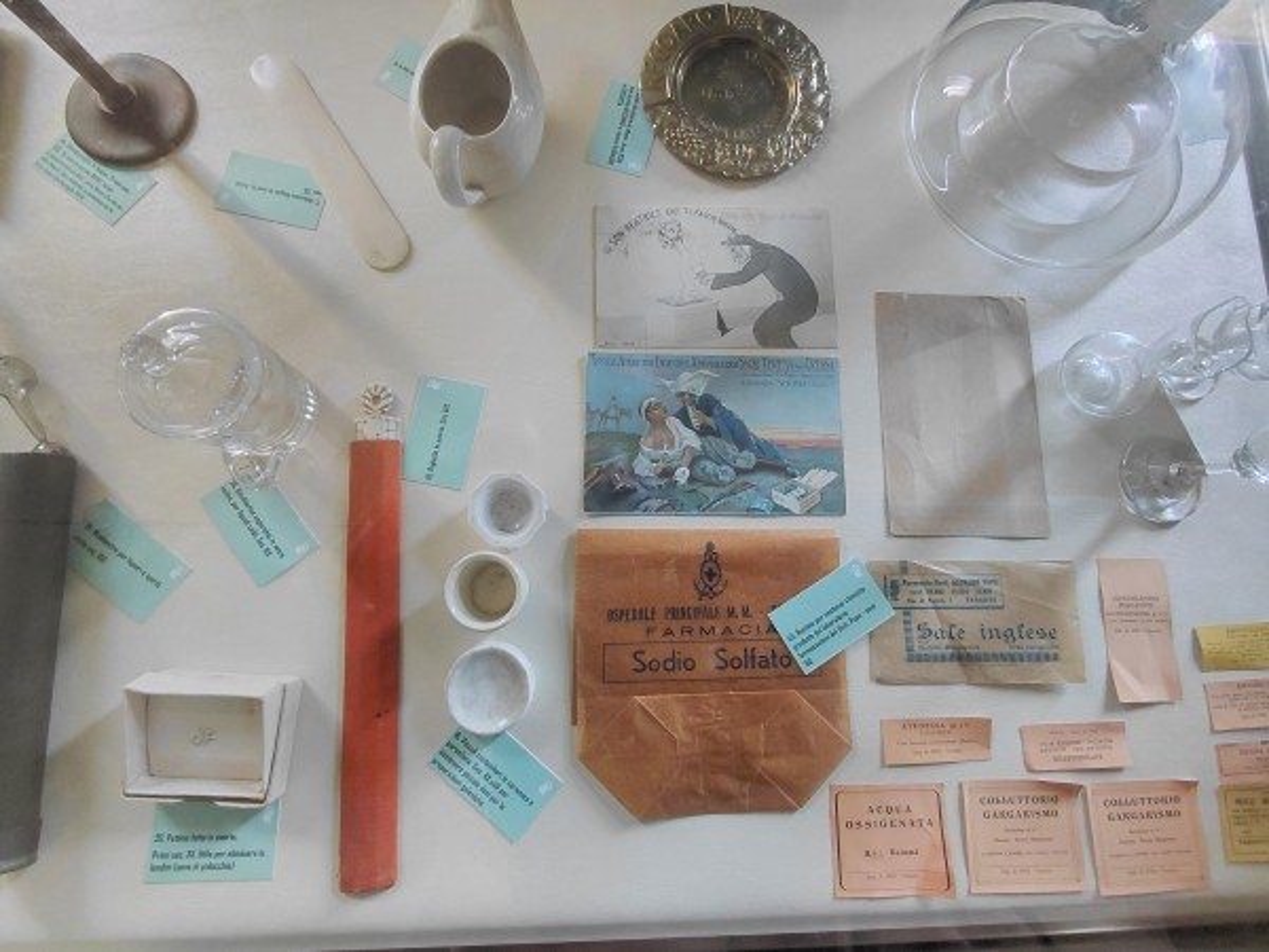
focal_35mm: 16
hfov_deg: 94.5
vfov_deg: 78.1
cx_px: 634
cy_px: 476
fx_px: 587
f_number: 2.2
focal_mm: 1.64
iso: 200
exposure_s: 1/60
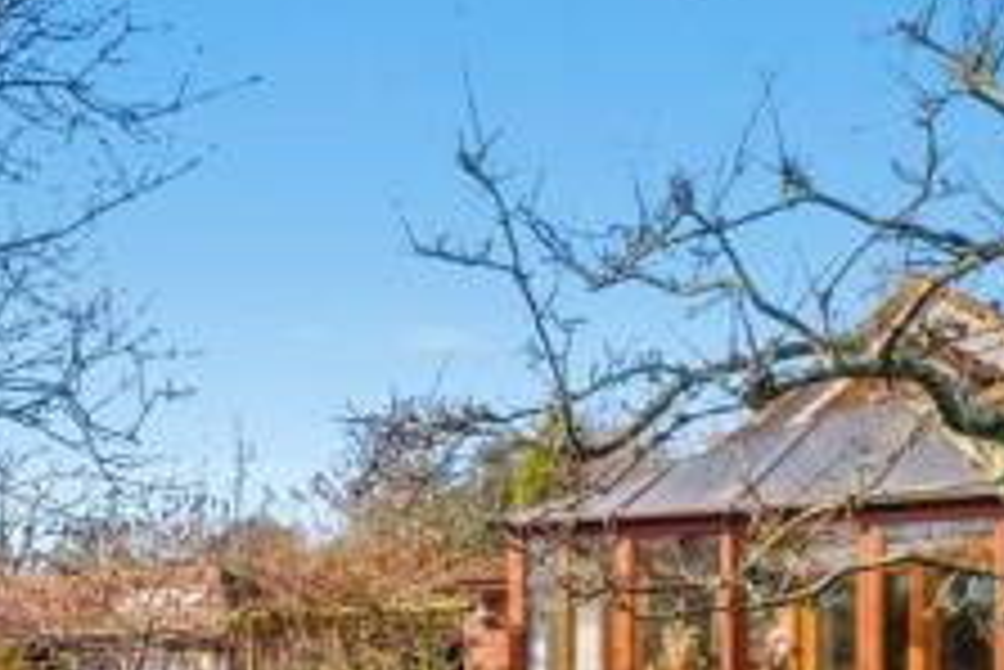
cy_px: 695
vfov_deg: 28.4
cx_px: 236
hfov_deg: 42.9
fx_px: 1228
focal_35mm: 44
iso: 250
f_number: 7.1
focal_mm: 10
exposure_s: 1/800
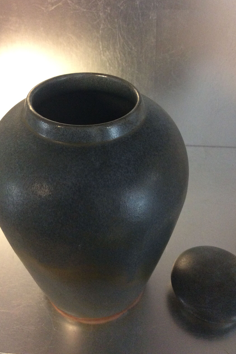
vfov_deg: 55.8
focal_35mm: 34
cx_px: 113
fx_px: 334
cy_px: 173
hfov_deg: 38.9
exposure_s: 1/25
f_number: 2.4
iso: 250
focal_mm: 3.3
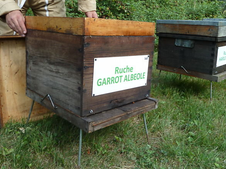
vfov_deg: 41.4
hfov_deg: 54.0
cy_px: 61
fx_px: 222
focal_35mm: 34
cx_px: 111
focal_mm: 4.1
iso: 80
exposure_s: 1/60
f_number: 3.3
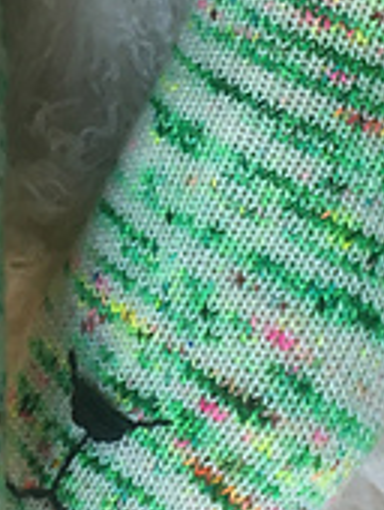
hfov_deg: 13.6
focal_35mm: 109
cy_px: -15
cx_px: 120
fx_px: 1608
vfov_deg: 17.5
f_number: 2.2
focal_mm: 4.15
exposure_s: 1/33
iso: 64
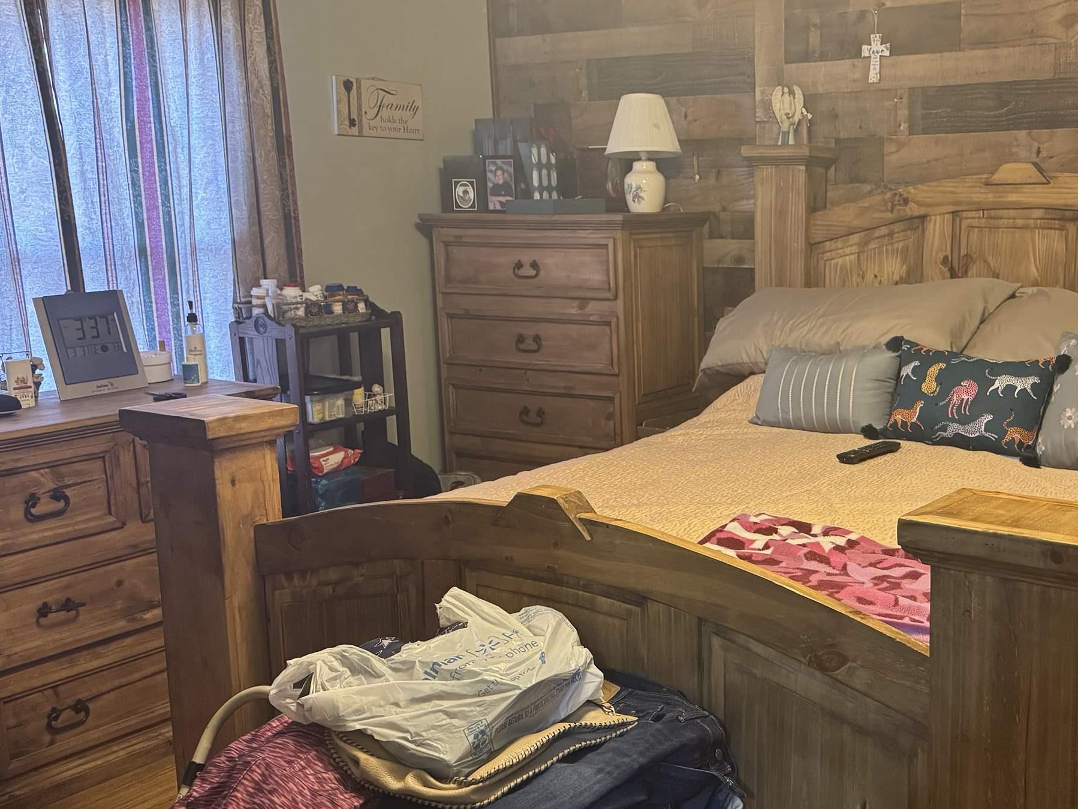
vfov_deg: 35.1
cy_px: 422
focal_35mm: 41
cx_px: 730
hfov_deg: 45.0
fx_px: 1277
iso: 640
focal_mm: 6.76
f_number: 1.78
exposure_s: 1/60
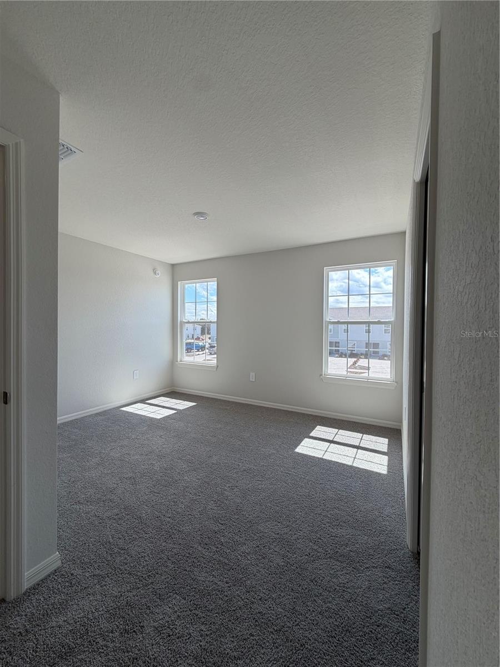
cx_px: 250
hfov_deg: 85.7
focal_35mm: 14
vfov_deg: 102.1
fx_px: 270
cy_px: 334
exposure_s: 1/224
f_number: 2.2
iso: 40
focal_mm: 2.22
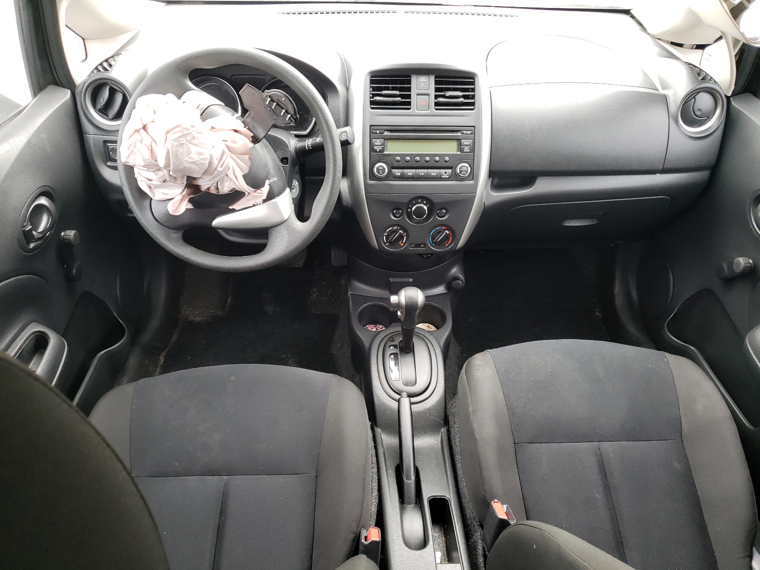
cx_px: 380
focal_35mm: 26
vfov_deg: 53.1
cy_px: 285
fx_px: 571
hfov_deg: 67.3
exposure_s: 1/60.2
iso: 104
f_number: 1.5
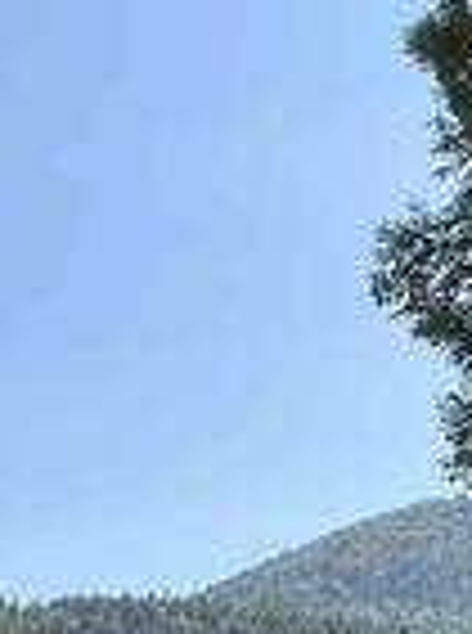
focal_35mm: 111
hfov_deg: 13.3
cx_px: 144
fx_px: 2027
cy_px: 701
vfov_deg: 17.2
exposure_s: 1/2967
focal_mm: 5.1
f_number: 1.6
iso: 50
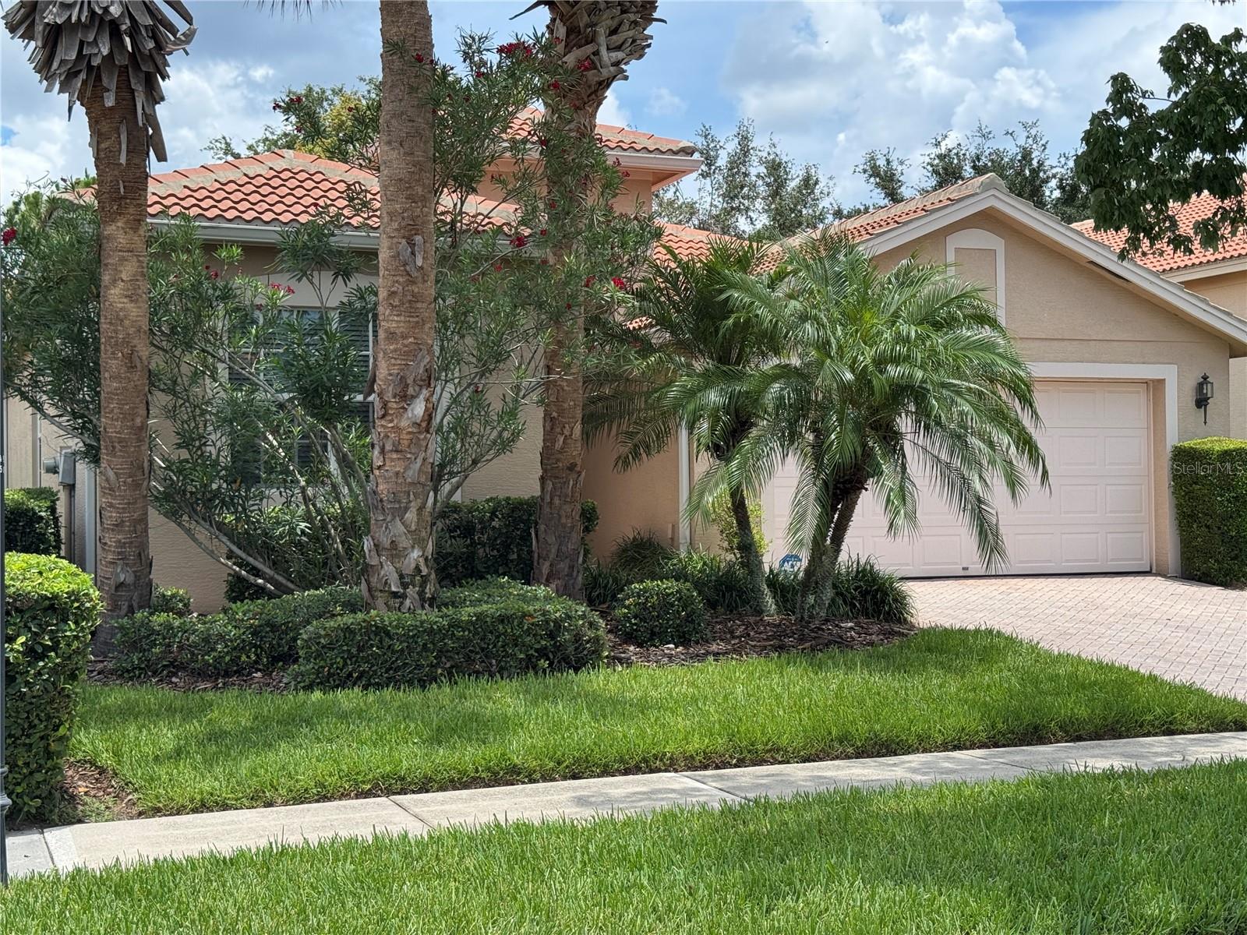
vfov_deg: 30.3
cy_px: 468
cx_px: 624
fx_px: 1729
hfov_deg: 39.7
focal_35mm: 48
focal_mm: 6.76
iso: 64
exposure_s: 1/2415
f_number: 1.78
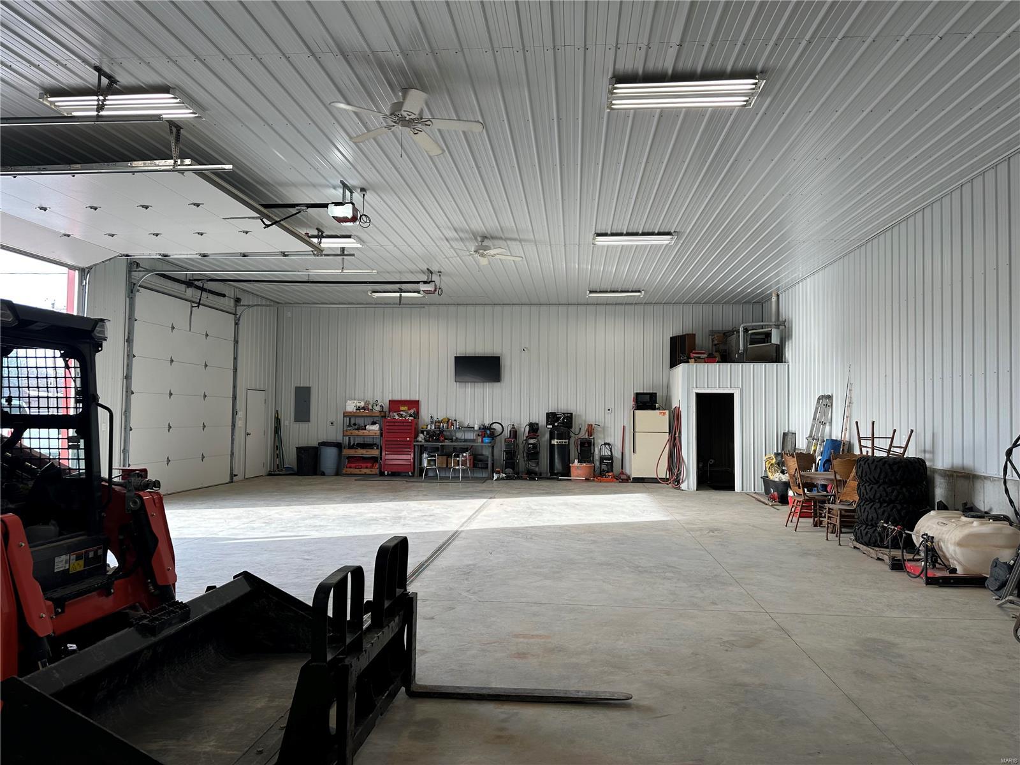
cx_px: 510
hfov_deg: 71.6
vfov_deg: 56.8
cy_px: 382
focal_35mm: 24
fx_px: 707
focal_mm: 6.86
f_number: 1.78
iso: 64
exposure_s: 1/220
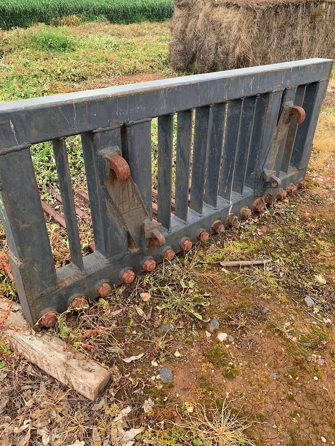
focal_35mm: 26
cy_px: 223
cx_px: 168
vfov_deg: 67.3
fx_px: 335
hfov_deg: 53.1
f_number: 1.8
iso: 40
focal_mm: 4.25
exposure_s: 1/122
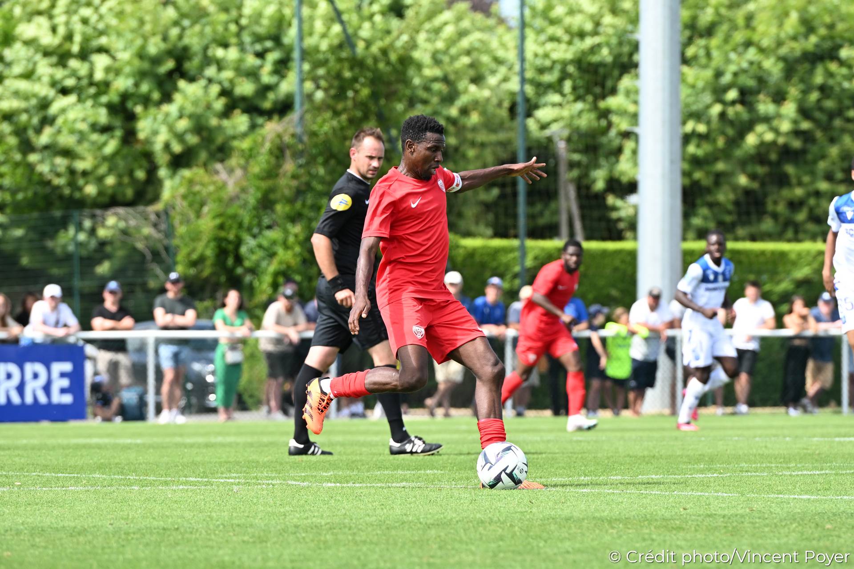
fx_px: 7114
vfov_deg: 4.6
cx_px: 427
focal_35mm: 300
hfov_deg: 6.9
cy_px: 284
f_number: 5
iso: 400
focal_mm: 200
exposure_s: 1/1250
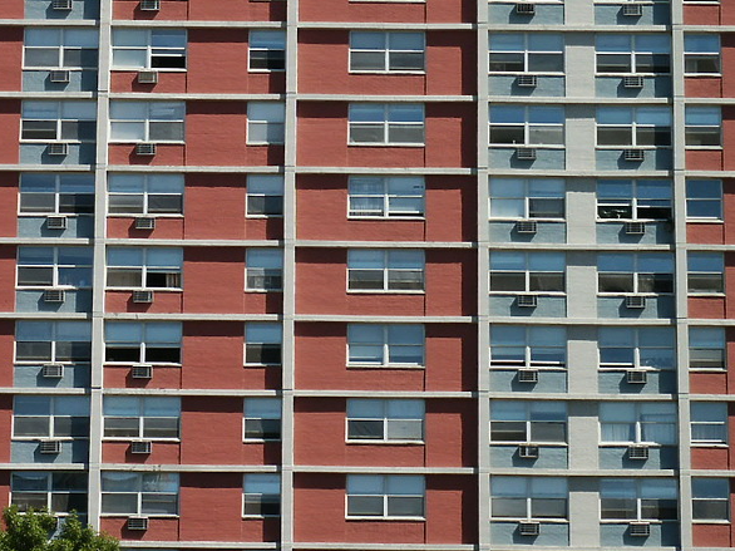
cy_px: 334
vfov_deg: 11.8
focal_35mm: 126
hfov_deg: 15.6
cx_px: 247
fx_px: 2674
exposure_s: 1/180
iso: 64
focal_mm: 16.44
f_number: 8
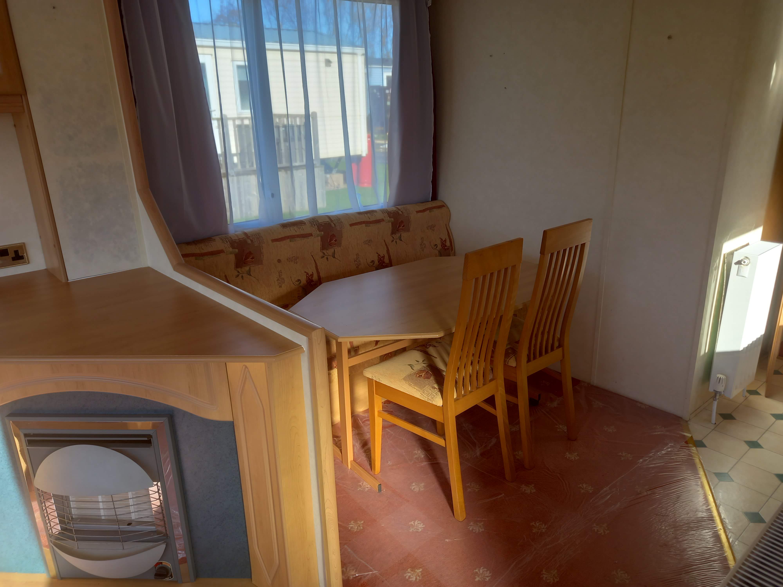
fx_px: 565
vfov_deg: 54.9
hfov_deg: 69.4
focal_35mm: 25
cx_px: 392
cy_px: 294
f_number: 2
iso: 25
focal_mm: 4.6
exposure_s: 1/120
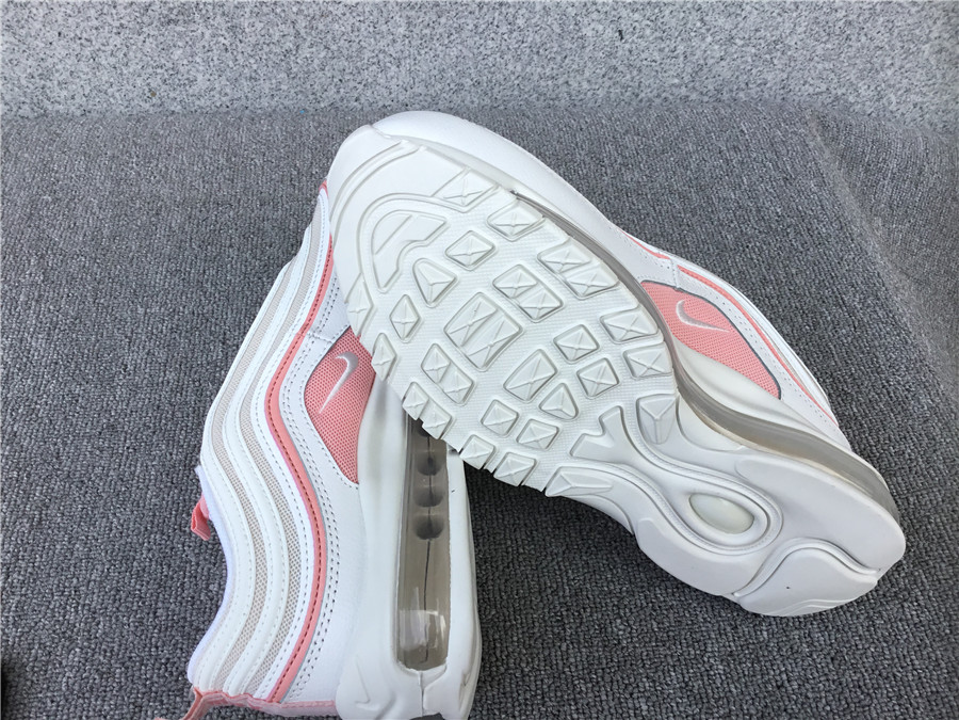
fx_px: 859
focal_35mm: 31
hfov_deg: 58.4
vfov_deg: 45.4
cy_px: 360
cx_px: 480
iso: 25
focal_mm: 3.3
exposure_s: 1/179
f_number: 2.4
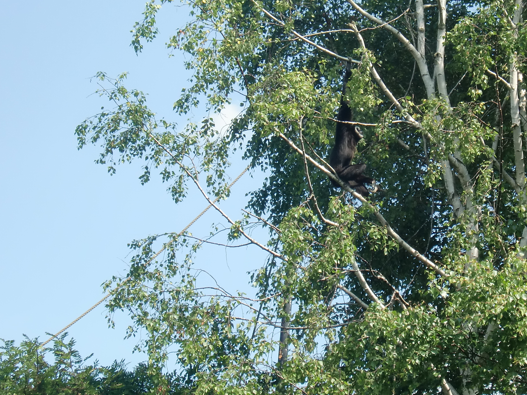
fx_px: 2086
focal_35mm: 137
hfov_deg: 14.4
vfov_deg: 10.8
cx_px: 311
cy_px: 166
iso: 64
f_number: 5.4
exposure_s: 1/200
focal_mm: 15.81
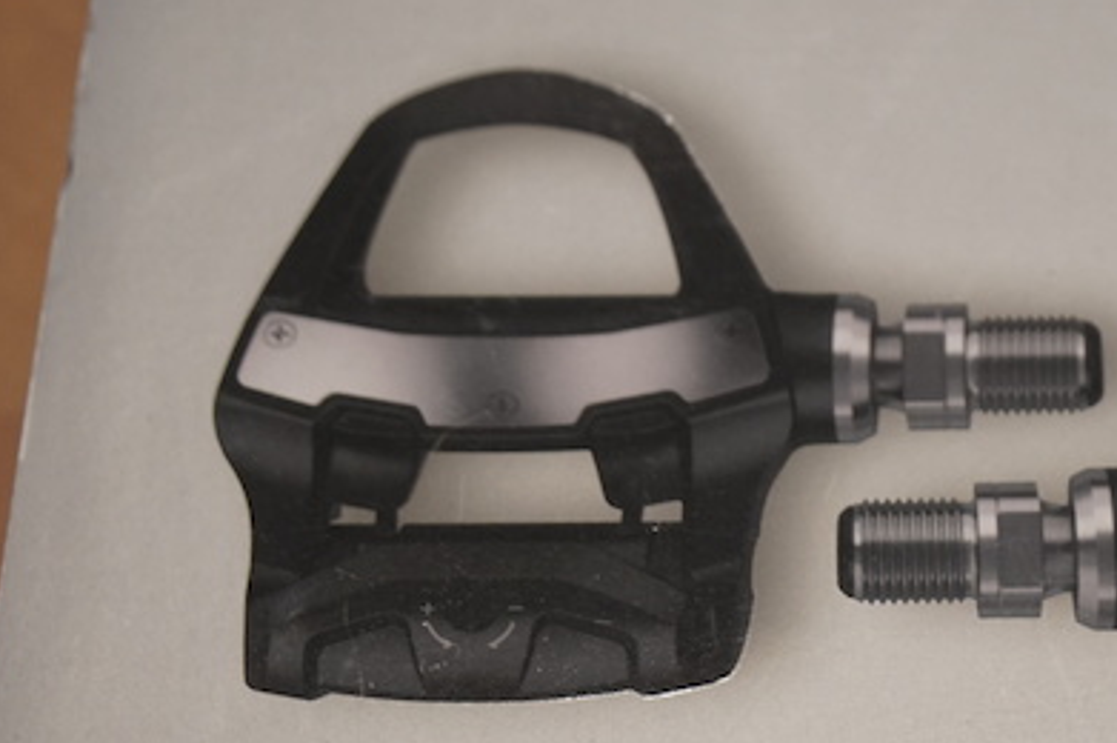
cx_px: 943
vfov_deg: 15.6
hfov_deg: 23.2
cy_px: 687
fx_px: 2666
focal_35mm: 86
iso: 800
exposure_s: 1/60
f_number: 4
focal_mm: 28
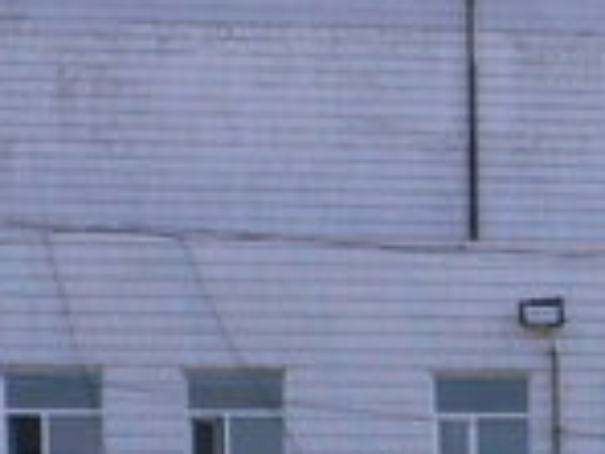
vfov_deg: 8.4
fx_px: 2884
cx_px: 1091
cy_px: 1029
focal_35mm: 165
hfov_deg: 11.2
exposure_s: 1/400
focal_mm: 5.8
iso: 100
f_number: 5.6
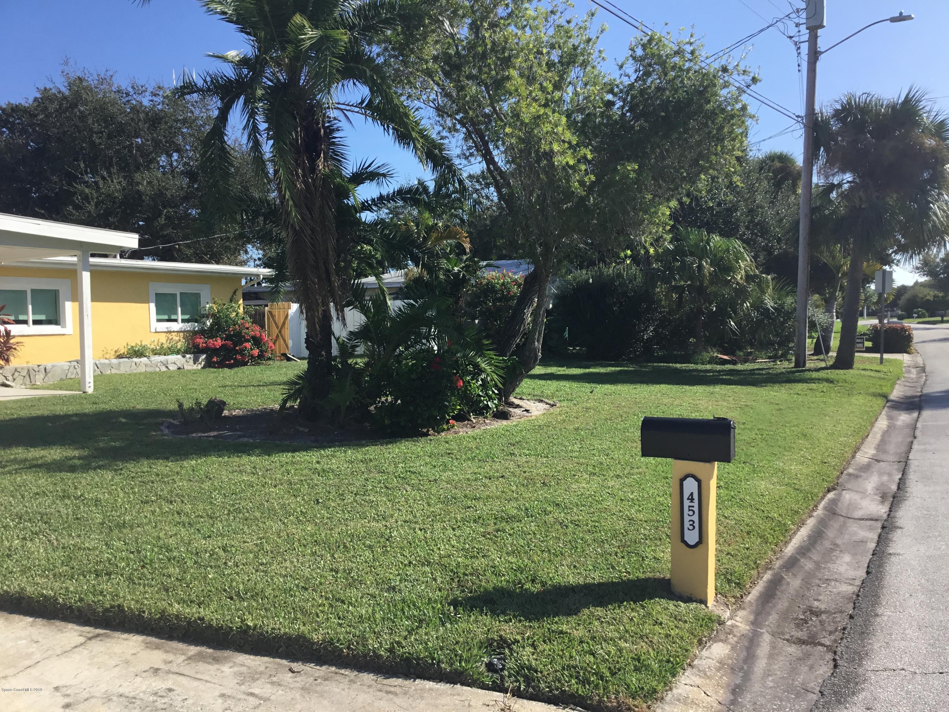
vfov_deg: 45.4
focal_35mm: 31
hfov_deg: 58.4
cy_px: 356
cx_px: 474
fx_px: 850
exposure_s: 1/1072
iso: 25
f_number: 2.4
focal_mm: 3.3
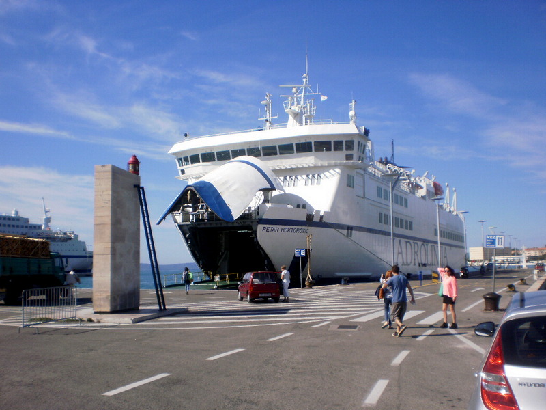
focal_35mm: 38
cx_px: 273
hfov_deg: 49.0
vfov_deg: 37.7
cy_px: 205
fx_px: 599
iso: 100
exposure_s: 1/1250
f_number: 4.6
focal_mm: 6.3
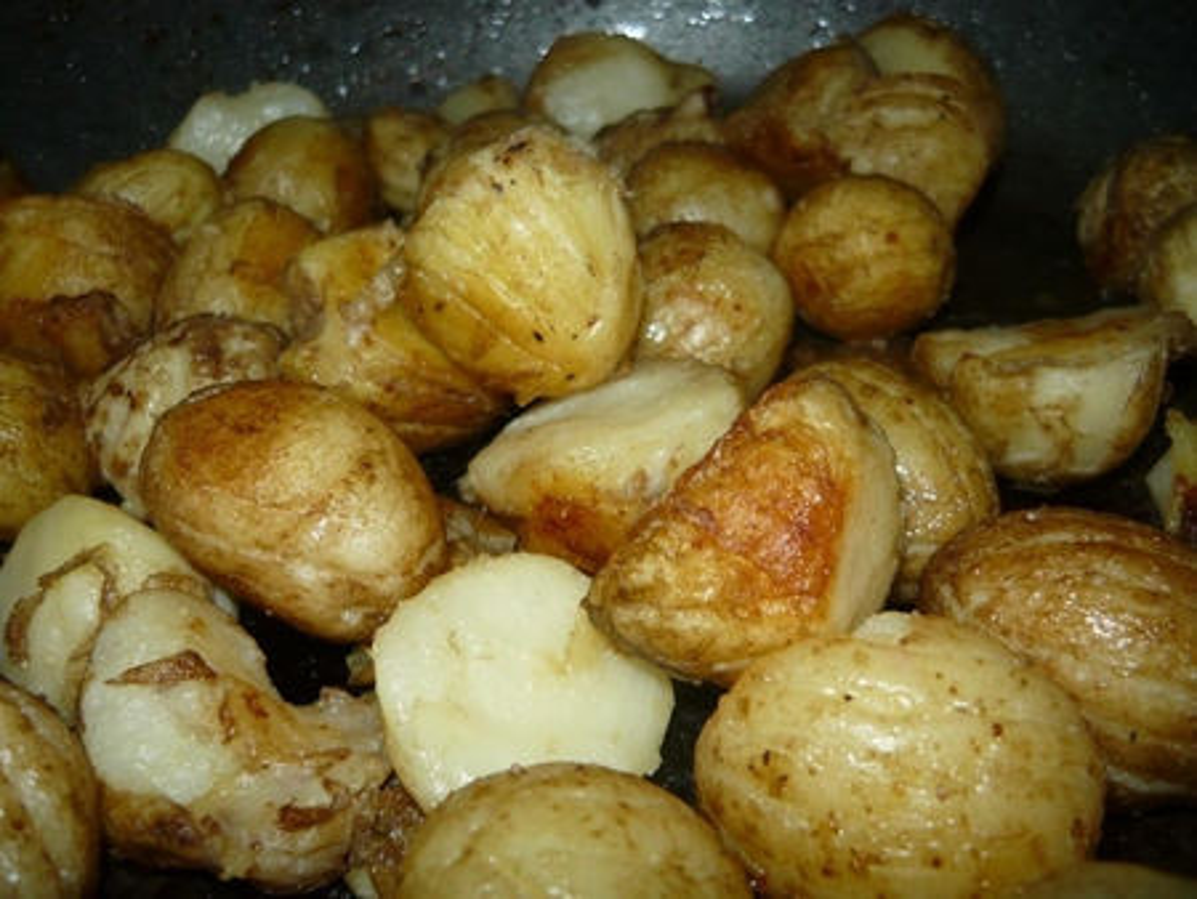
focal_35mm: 33
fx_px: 1142
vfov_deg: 43.0
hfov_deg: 55.3
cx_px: 598
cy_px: 450
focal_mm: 5.5
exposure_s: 1/30
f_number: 2.8
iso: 100
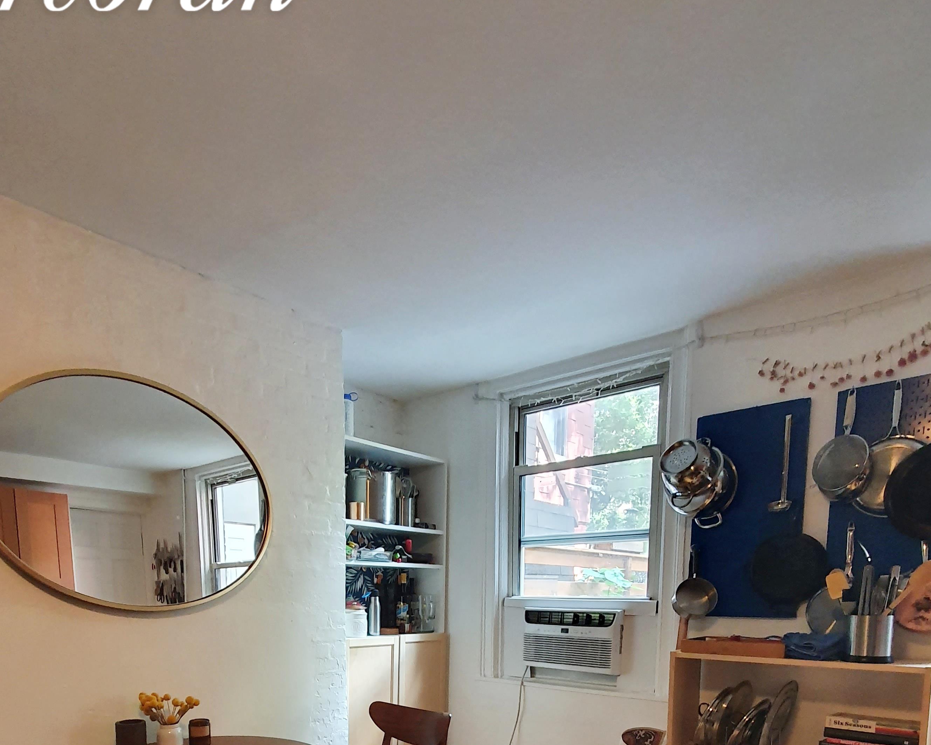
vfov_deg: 54.9
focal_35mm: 22
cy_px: 671
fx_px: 606
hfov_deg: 74.9
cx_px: 420
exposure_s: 1/30
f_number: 2.2
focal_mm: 1.8
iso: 400
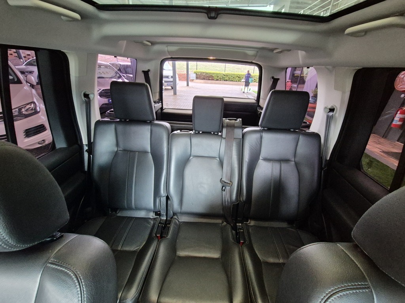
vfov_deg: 89.9
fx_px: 152
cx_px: 202
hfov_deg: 106.2
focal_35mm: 13
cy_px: 152
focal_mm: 2.2
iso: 1000
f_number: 2.2
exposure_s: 1/50
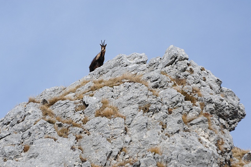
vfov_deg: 4.5
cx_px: 125
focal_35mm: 303
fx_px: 2112
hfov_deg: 6.8
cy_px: 83
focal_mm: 300
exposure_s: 1/500
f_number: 11
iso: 250
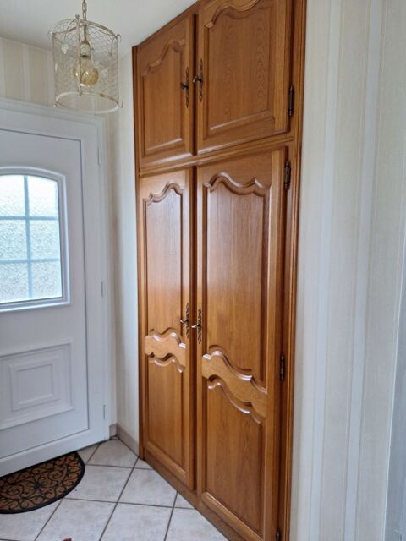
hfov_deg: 58.9
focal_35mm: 23
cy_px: 270
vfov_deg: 73.9
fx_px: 360
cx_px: 203
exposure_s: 1/50
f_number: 1.8
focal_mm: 5.54
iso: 200
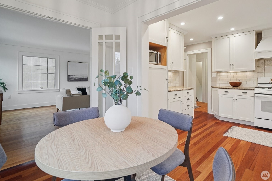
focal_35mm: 18
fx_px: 136
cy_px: 80
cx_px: 152
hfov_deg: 89.6
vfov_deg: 67.2
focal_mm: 16
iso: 1600
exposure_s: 1/40
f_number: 8
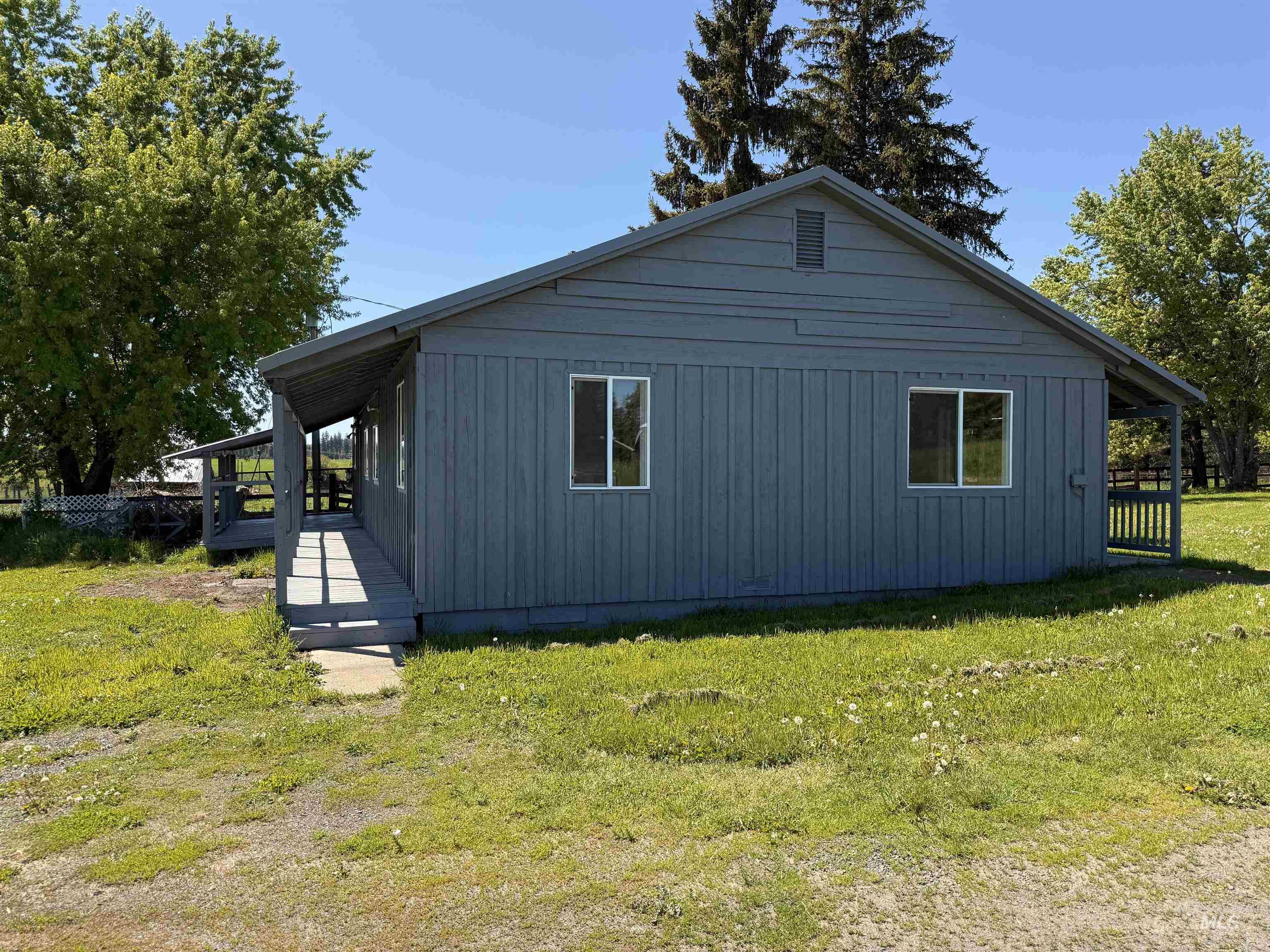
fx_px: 881
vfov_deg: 56.8
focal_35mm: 24
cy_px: 476
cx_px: 635
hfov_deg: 71.6
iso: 80
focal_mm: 6.76
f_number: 1.78
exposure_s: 1/1901
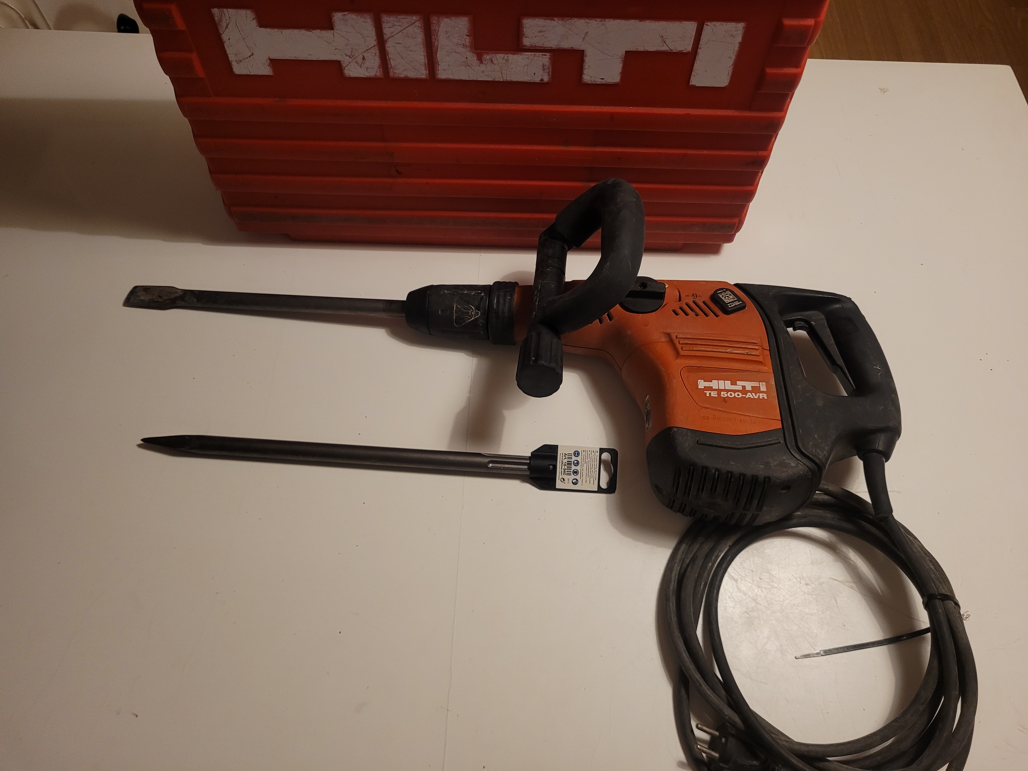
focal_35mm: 26
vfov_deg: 53.1
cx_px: 514
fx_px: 772
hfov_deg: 67.3
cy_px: 386
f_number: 1.8
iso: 320
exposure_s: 1/50
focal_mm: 5.4
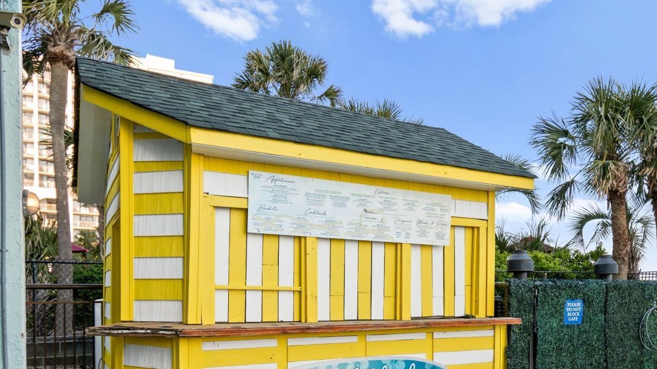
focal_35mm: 31
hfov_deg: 61.3
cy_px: 286
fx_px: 540
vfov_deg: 36.7
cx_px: 432
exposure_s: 1/200
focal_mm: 15
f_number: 7.1
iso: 100
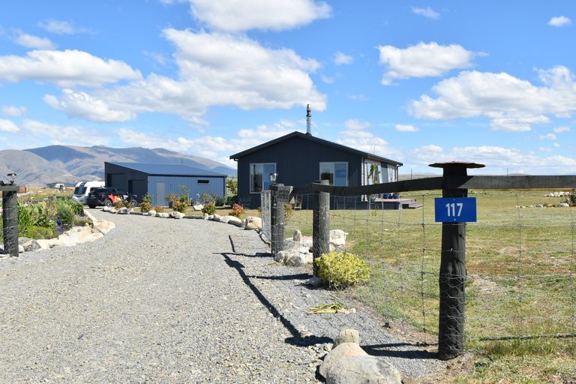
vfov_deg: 36.9
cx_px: 288
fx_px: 576
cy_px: 192
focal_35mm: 36
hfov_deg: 53.1
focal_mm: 24
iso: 200
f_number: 10
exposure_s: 1/400
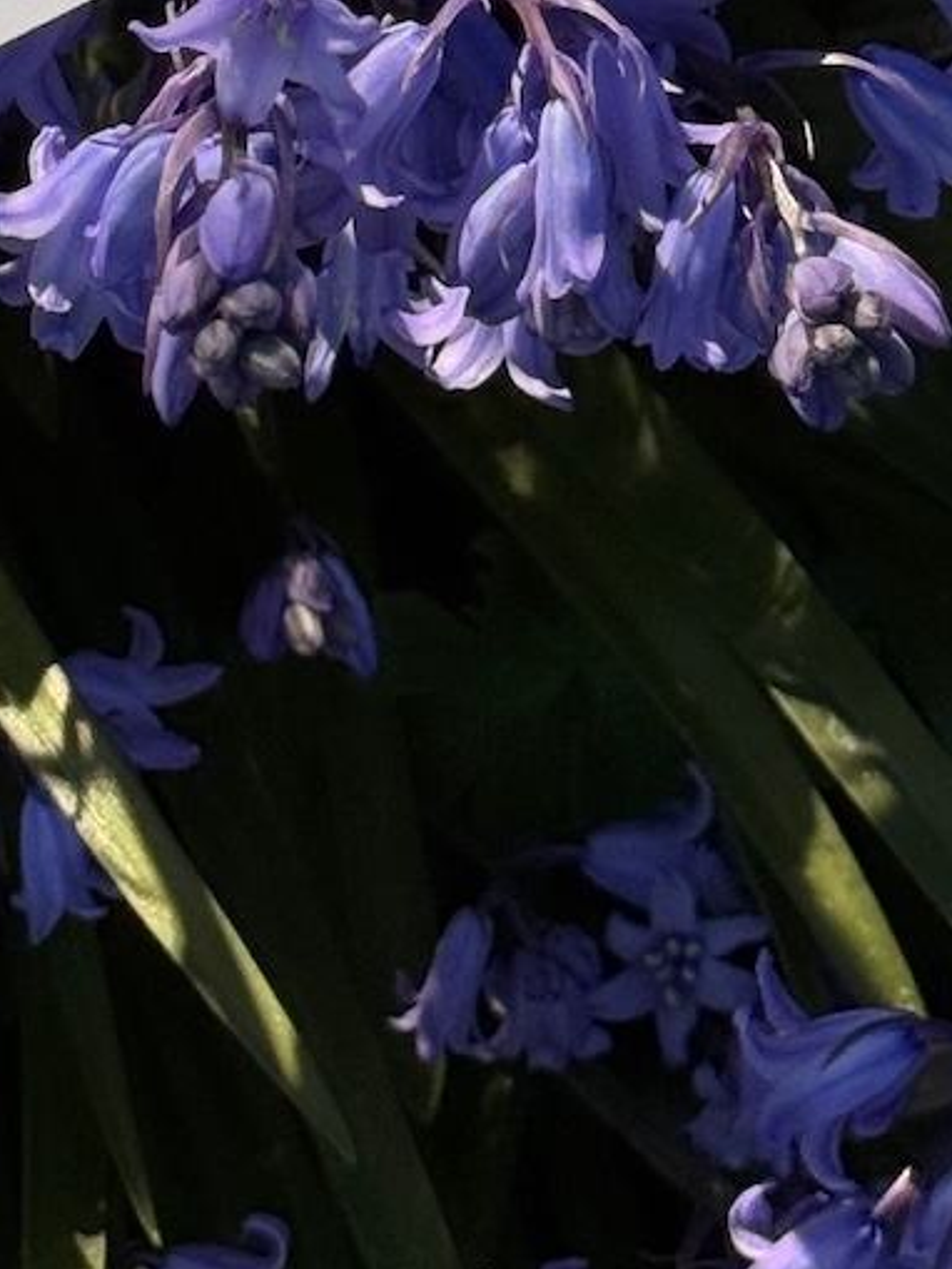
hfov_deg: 7.8
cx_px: 127
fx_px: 6964
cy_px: -521
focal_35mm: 190
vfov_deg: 10.1
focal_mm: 6.76
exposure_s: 1/7937
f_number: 1.78
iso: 64
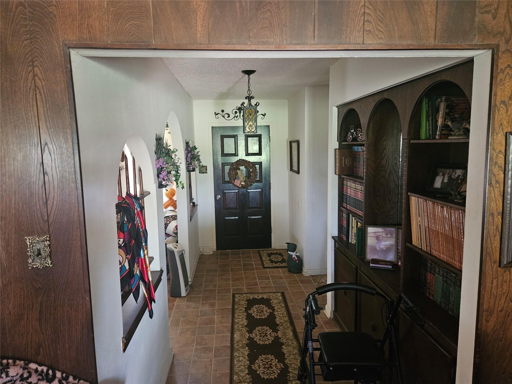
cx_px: 256
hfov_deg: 73.9
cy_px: 192
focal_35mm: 23
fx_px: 340
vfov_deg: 58.9
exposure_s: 1/24
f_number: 1.8
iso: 640
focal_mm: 5.4
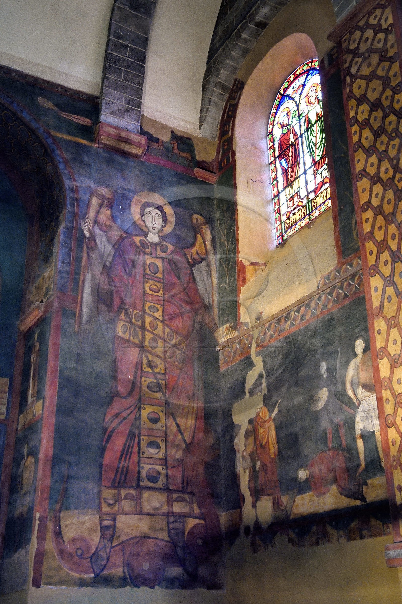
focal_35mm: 42
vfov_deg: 46.4
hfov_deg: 31.9
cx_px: 201
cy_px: 302
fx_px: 704
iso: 4000
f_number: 6.3
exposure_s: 1/8
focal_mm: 42
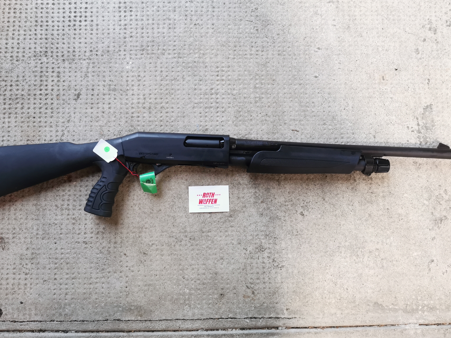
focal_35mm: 32
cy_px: 144
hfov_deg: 56.7
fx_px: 417
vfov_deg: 44.0
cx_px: 207
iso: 320
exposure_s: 1/33.3
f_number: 1.6
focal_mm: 5.56
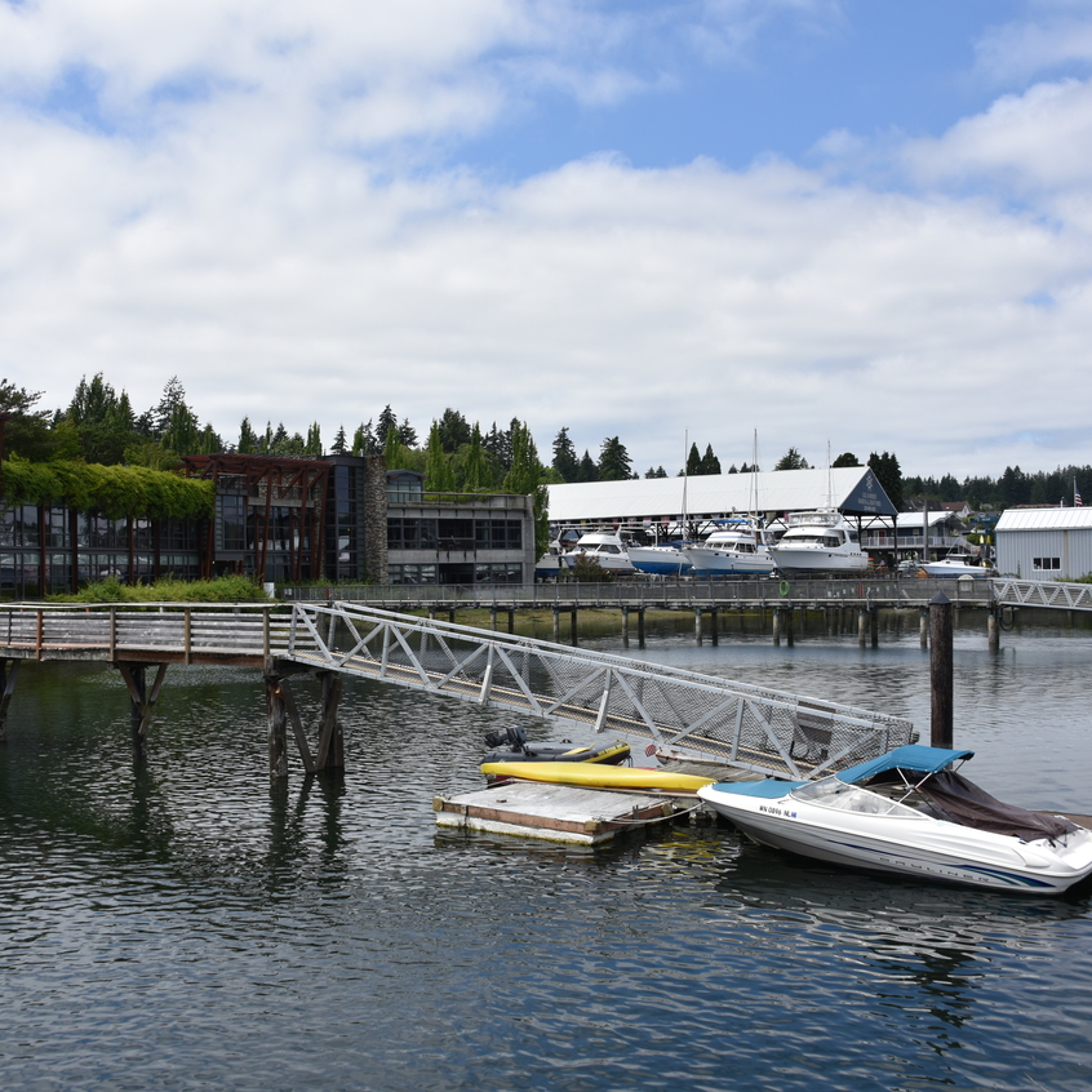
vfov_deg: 46.0
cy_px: 547
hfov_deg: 46.0
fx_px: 1285
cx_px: 525
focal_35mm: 36
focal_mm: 28
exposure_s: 1/320
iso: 100
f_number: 9
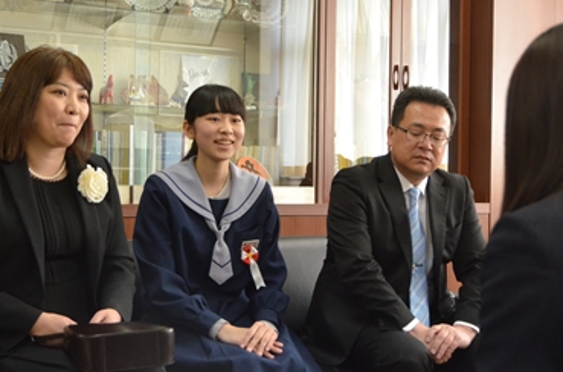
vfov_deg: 20.8
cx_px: 269
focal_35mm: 65
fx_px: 1014
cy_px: 141
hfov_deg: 31.0
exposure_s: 1/250
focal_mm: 32
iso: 2800
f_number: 6.3
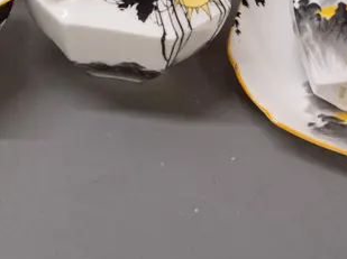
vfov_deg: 13.0
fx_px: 1061
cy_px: -158
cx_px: -1
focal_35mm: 106
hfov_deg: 18.1
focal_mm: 16
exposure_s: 1/200
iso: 3200
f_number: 5.6
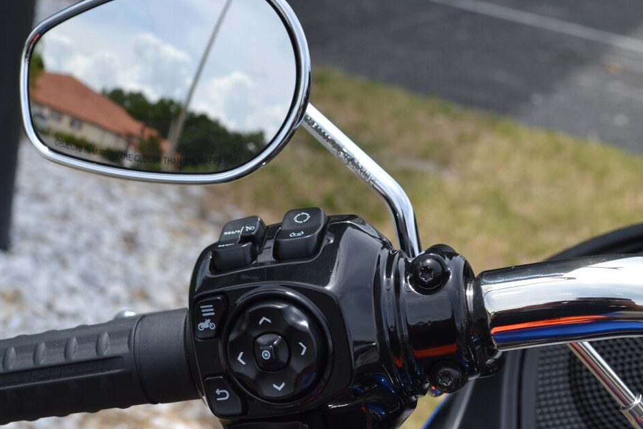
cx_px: 234
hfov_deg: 27.6
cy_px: 229
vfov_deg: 18.7
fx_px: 1304
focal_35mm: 73
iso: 100
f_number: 7.1
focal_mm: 38
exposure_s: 1/200
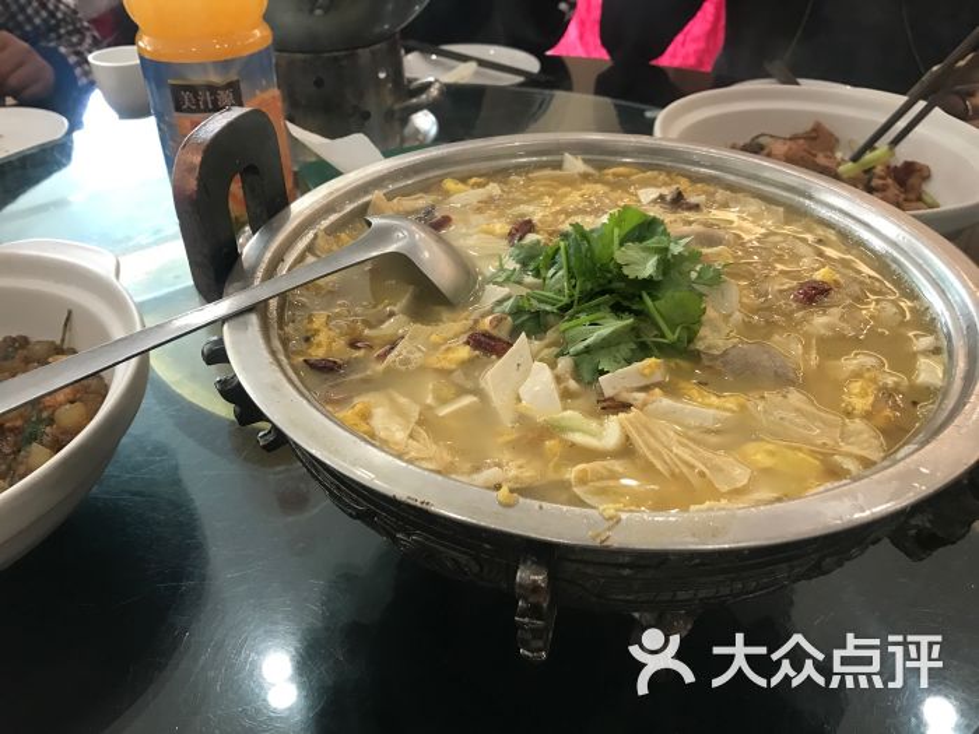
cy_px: 367
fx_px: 792
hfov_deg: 63.4
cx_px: 490
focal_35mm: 28
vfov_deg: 49.7
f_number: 1.8
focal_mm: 3.99
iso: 40
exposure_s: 1/25
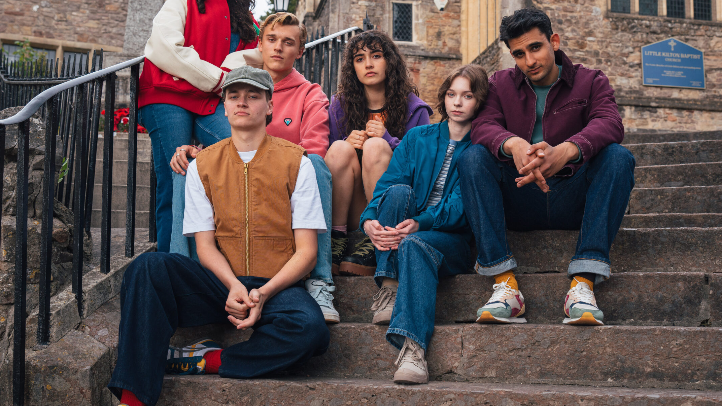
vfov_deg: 26.5
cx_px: 373
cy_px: 194
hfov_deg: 45.5
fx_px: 862
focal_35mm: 45
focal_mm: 36
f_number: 4.5
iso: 400
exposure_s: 1/400
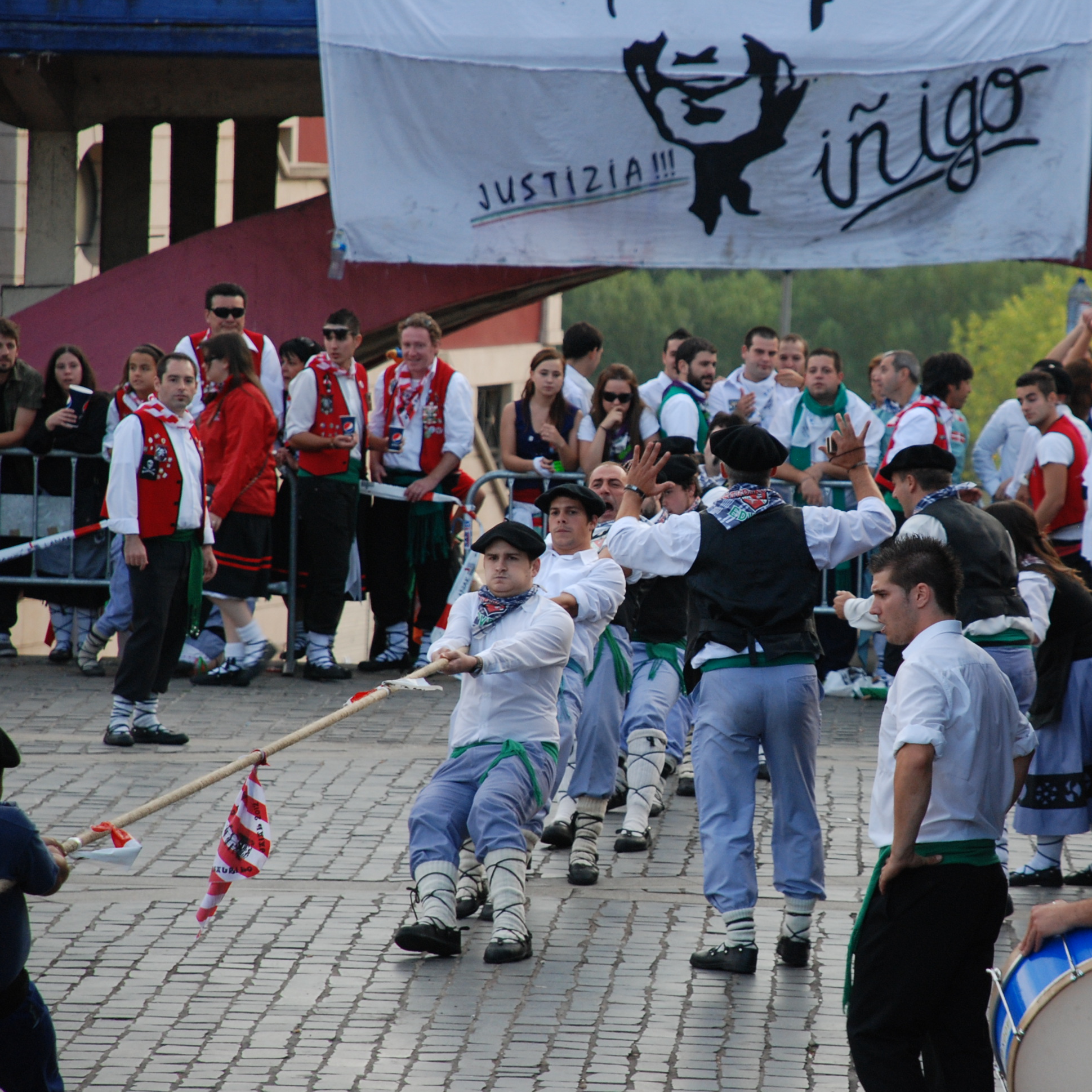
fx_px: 9195
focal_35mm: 258
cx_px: 739
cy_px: 546
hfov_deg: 6.8
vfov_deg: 6.8
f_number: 5.6
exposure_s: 1/125
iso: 400
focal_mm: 135
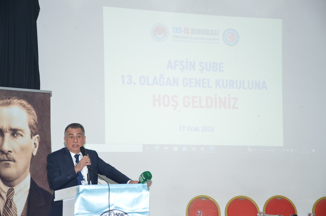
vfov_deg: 14.6
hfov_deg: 22.0
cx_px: 163
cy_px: 108
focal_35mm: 93
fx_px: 840
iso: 360
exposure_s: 1/60
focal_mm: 62
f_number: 5
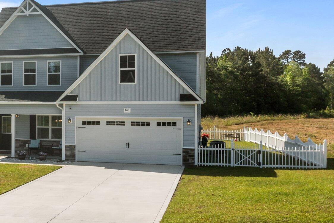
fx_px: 473
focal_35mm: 51
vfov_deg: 26.4
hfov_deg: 36.8
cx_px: 43
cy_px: 141
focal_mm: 10.26
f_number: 8
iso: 100
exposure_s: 1/320
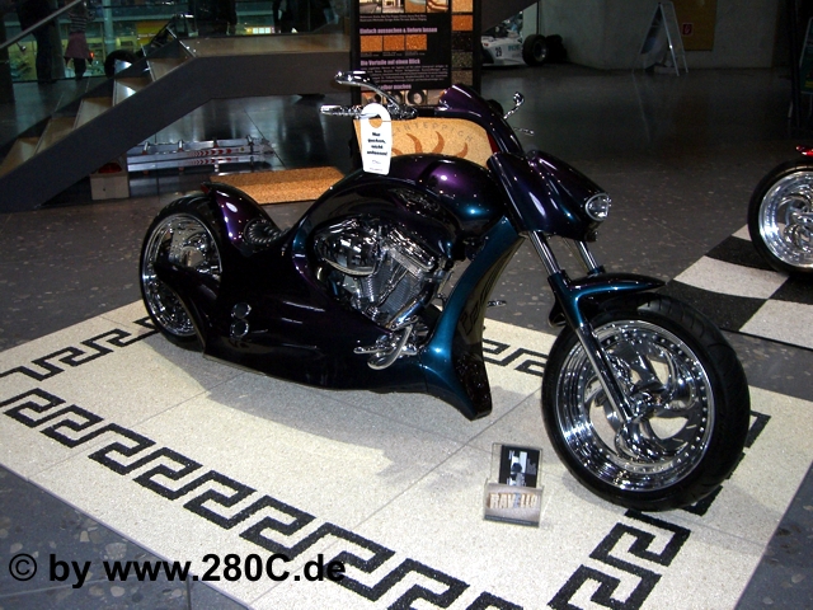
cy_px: 305
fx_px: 892
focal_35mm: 38
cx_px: 406
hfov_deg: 49.0
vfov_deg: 37.7
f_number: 2.7
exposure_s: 1/60
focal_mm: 6.2
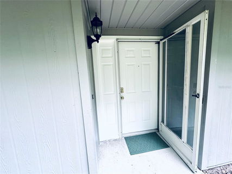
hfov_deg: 102.1
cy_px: 87
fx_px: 94
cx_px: 116
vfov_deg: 85.6
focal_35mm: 14
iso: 100
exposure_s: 1/99
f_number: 2.2
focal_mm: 2.22
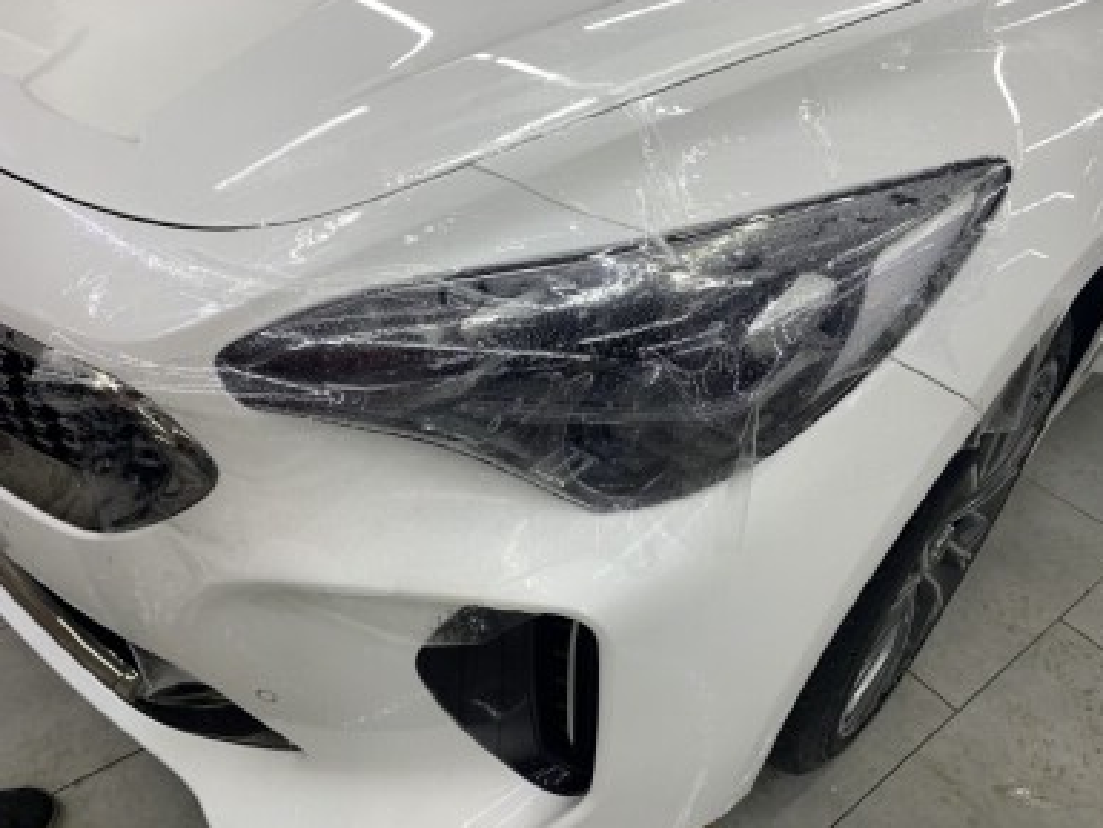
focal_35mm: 27
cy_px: 413
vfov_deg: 51.4
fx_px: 861
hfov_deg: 65.3
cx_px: 570
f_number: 1.8
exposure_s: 1/100
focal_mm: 4.25
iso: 32
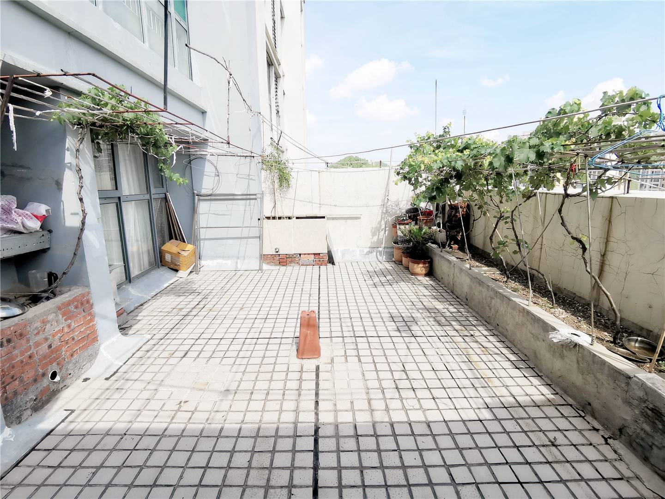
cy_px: 250
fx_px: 327
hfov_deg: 91.0
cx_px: 332
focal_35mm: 17
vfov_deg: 74.7
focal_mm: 2.26
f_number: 2.2
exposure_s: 1/791
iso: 50
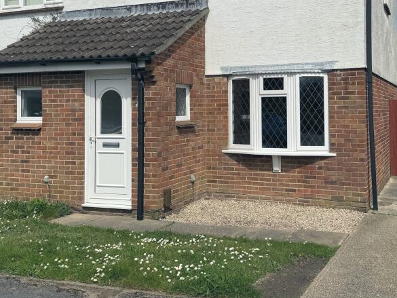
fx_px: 482
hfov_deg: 44.5
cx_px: 239
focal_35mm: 42
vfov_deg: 34.0
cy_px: 97
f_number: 1.78
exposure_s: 1/10417
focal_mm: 6.76
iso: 80
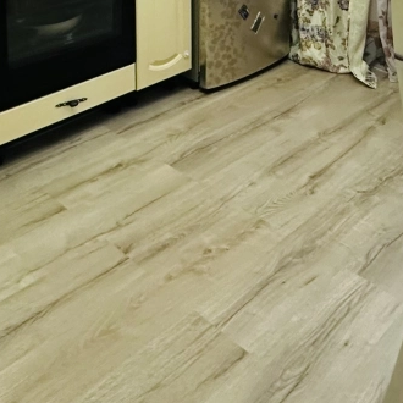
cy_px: -120
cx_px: 256
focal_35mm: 47
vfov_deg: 29.2
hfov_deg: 35.8
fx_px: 619
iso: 320
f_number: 2.2
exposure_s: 1/100
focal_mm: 2.22
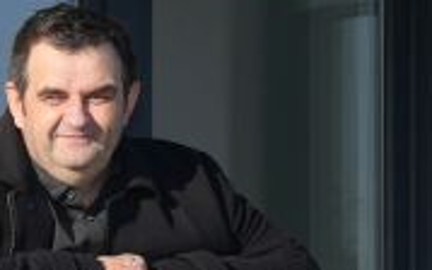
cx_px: -408
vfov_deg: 3.4
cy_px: 184
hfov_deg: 5.3
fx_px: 4593
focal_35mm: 390
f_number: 9
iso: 100
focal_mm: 67
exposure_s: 1/250
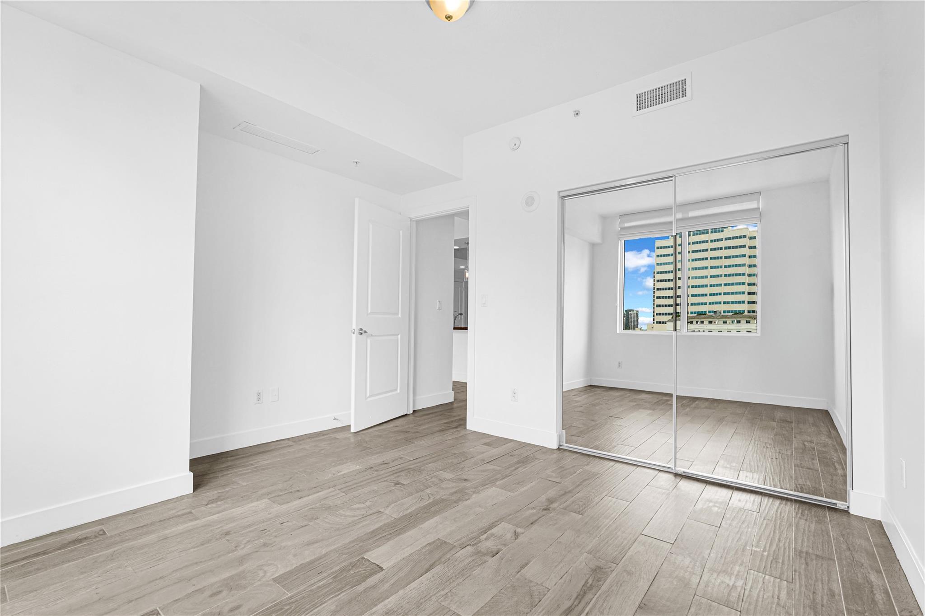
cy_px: 308
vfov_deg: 73.7
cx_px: 462
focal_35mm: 16
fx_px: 411
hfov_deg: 96.8
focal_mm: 16
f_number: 7.1
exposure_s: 1/30
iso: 250
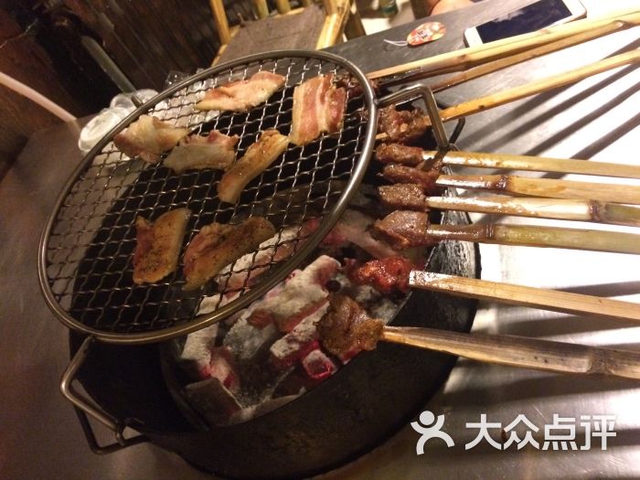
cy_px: 240
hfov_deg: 61.7
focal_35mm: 29
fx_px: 536
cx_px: 320
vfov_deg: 48.2
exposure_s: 1/17
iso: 640
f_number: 2.2
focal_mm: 4.15
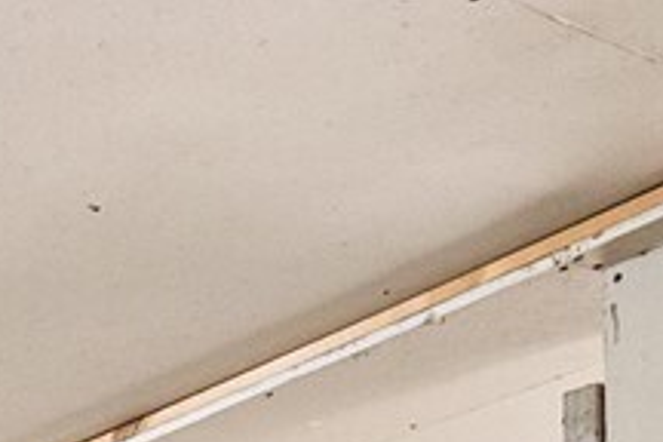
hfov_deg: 15.9
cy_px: 1289
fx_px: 2026
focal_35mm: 110
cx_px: -514
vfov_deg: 9.8
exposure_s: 1/1.67
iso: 1000
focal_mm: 14
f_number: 7.1
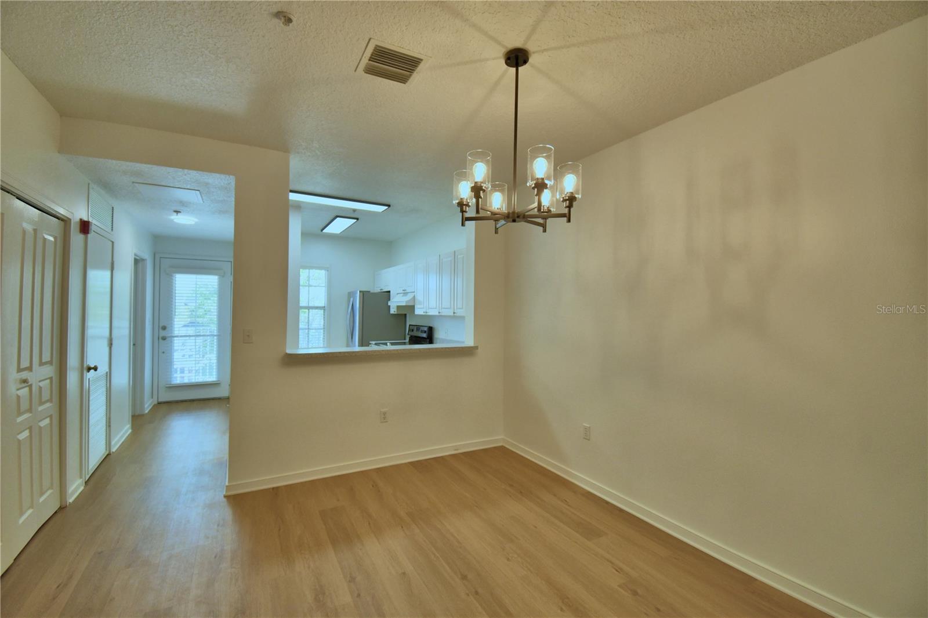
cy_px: 309
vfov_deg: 77.3
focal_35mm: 15
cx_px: 464
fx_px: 387
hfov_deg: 100.4
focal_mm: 10
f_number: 4.5
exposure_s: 1/125
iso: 250
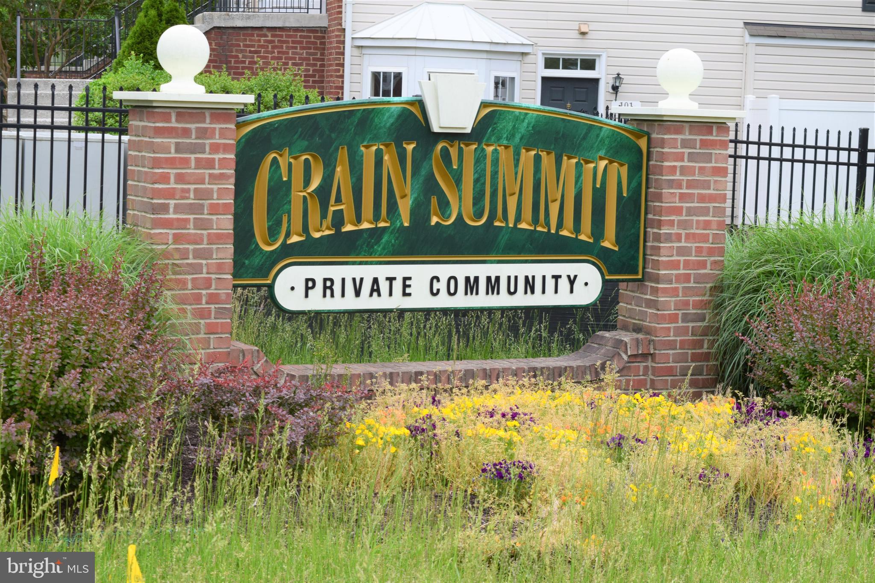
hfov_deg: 24.6
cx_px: 438
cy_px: 292
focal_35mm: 82
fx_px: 2005
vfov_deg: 16.6
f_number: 9
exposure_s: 1/160
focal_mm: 55
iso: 400
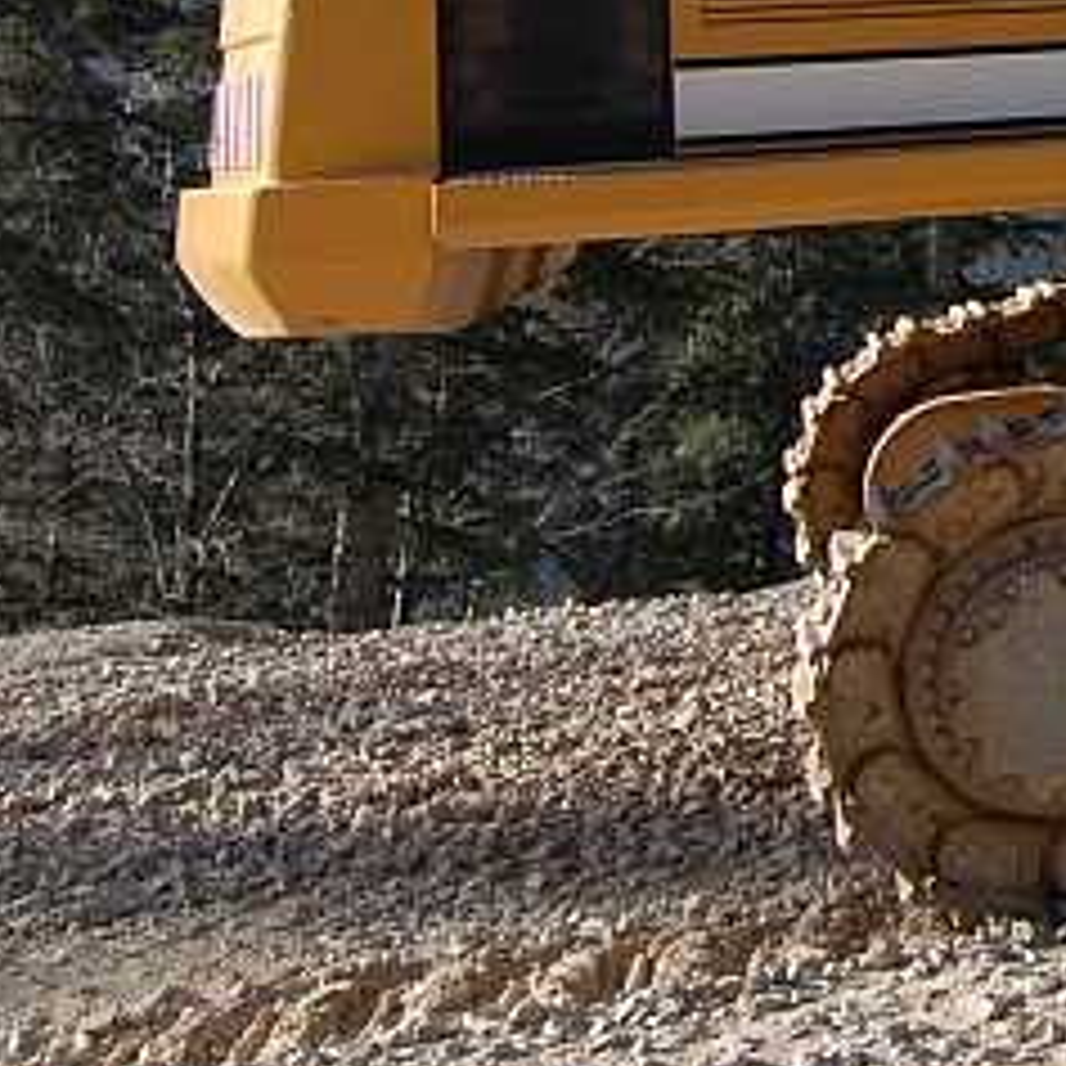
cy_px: -108
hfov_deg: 20.1
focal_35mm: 69
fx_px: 2404
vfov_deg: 23.5
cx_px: 1763
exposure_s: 1/80
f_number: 9
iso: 125
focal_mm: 16
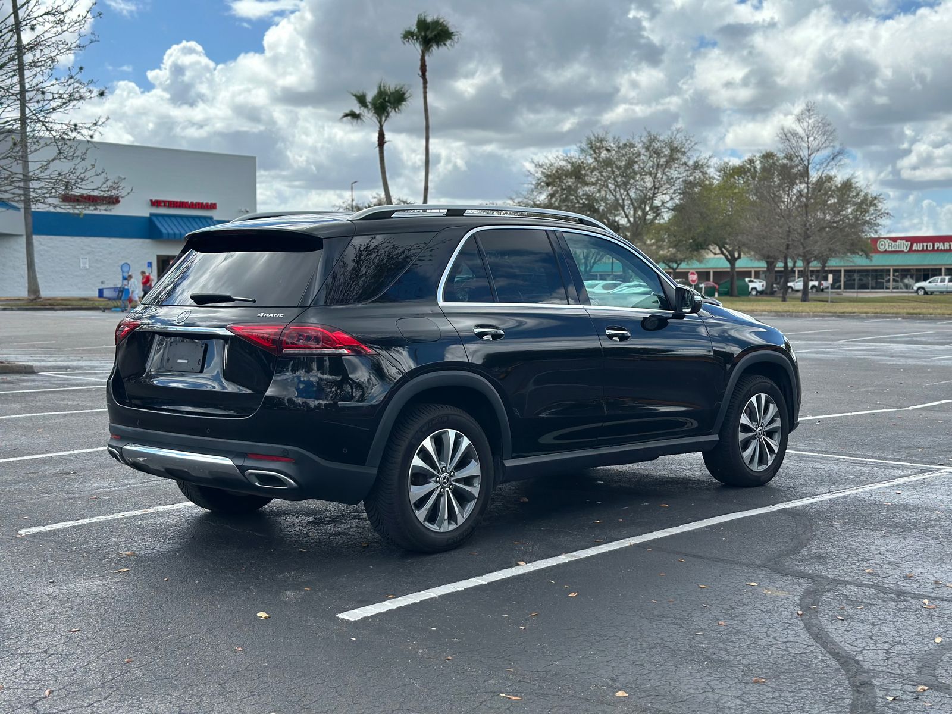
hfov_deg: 39.7
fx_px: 1320
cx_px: 476
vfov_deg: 30.3
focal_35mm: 48
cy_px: 357
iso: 80
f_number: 1.78
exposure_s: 1/3731
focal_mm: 6.86
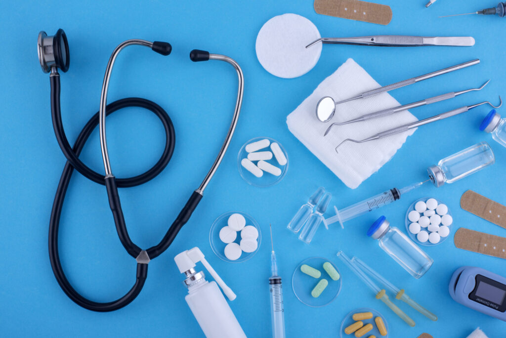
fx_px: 703
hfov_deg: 39.6
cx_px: 253
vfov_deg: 27.0
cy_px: 169
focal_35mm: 50
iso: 100
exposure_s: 1/100
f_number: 10
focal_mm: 50
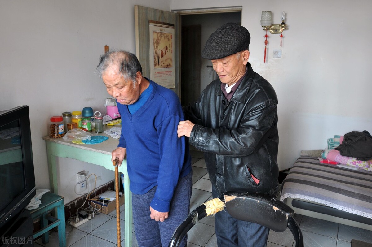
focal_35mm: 30
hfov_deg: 62.0
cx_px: 186
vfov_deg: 43.5
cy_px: 124
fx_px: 310
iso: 200
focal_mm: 20
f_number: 3.2
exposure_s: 1/60
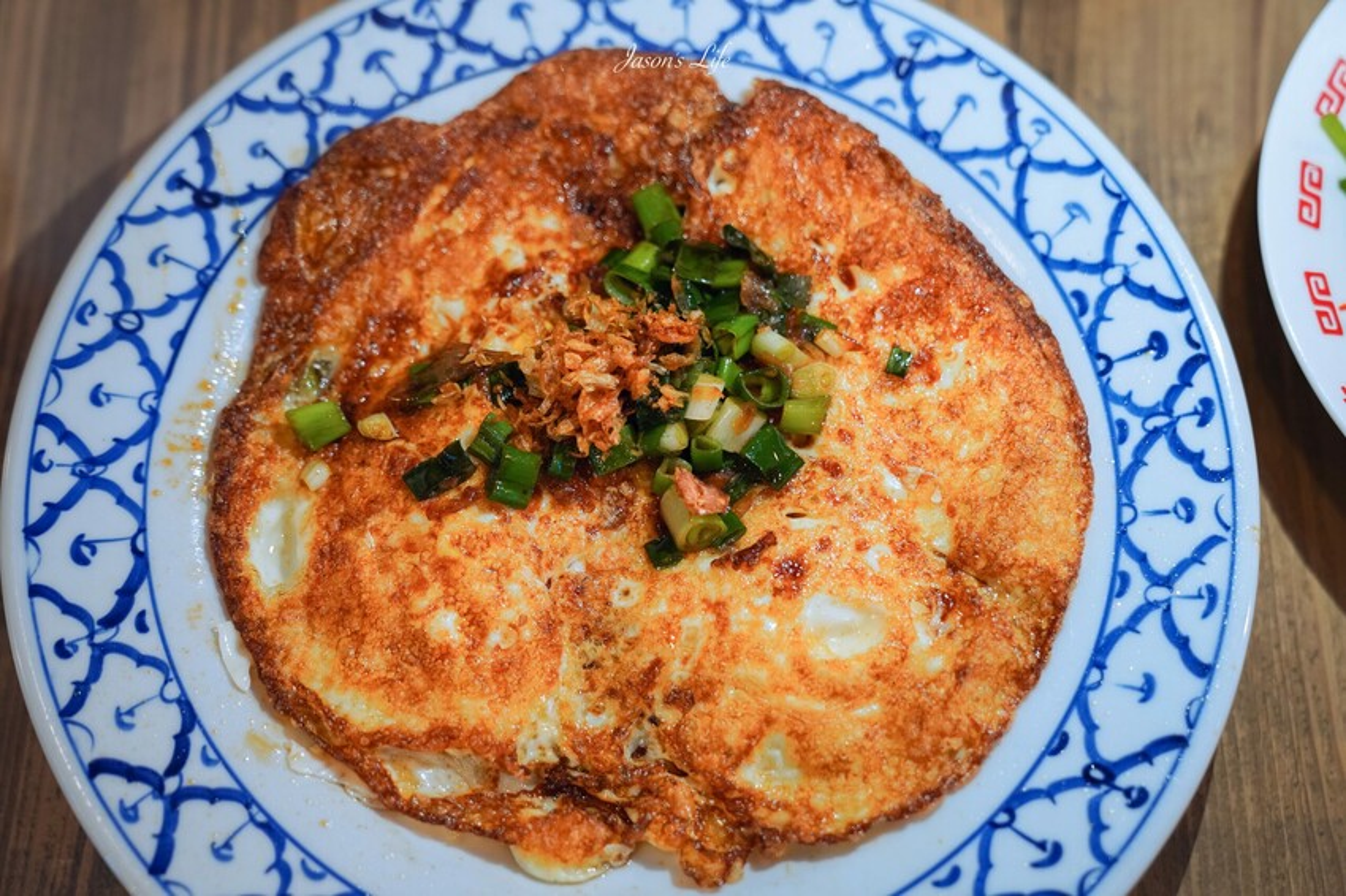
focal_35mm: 49
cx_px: 673
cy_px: 448
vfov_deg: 27.5
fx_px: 1831
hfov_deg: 40.4
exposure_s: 1/50
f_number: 2.8
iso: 500
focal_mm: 49
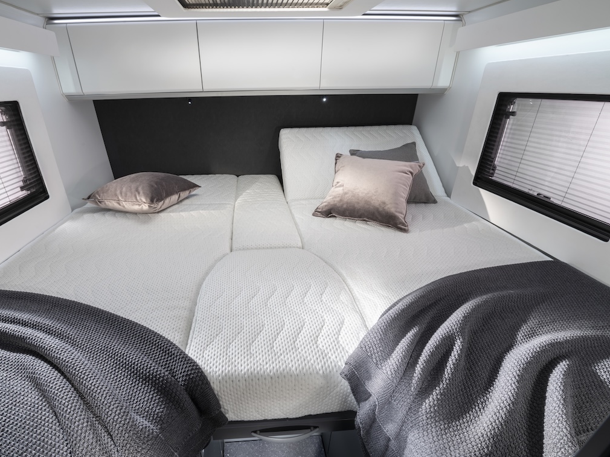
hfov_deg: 93.9
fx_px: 282
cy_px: 238
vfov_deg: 78.0
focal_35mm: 16
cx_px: 262
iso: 64
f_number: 16
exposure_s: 8
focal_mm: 14
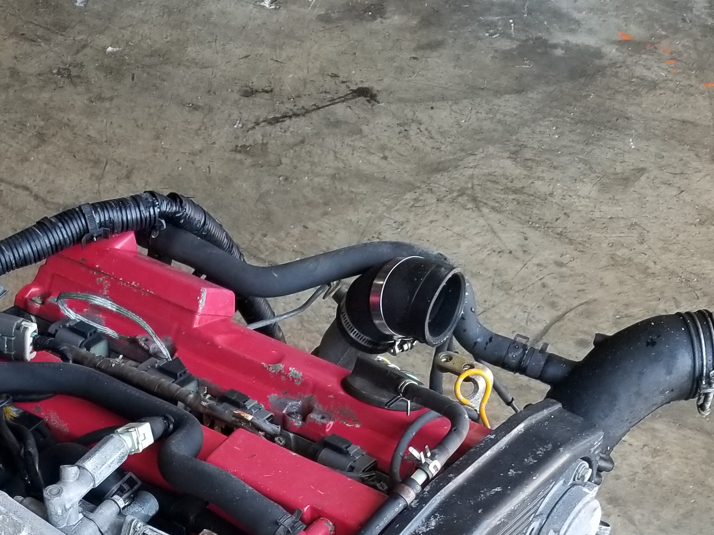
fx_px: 1402
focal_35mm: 68
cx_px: 121
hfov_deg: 27.9
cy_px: 694
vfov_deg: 19.9
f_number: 1.7
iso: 100
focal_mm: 4.3
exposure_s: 1/120
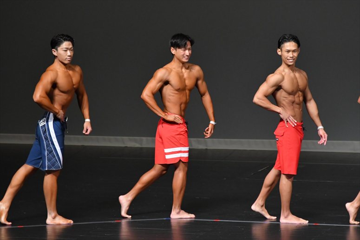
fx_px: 3149
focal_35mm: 315
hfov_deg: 6.5
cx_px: 180
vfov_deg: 4.4
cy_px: 120
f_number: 5.6
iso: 4000
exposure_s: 1/400
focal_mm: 210
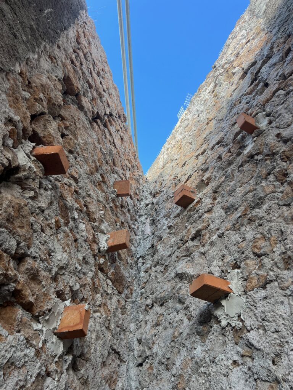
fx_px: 293
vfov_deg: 67.3
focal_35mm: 26
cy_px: 195
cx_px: 146
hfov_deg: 53.1
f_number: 1.5
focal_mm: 5.7
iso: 50
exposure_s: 1/448
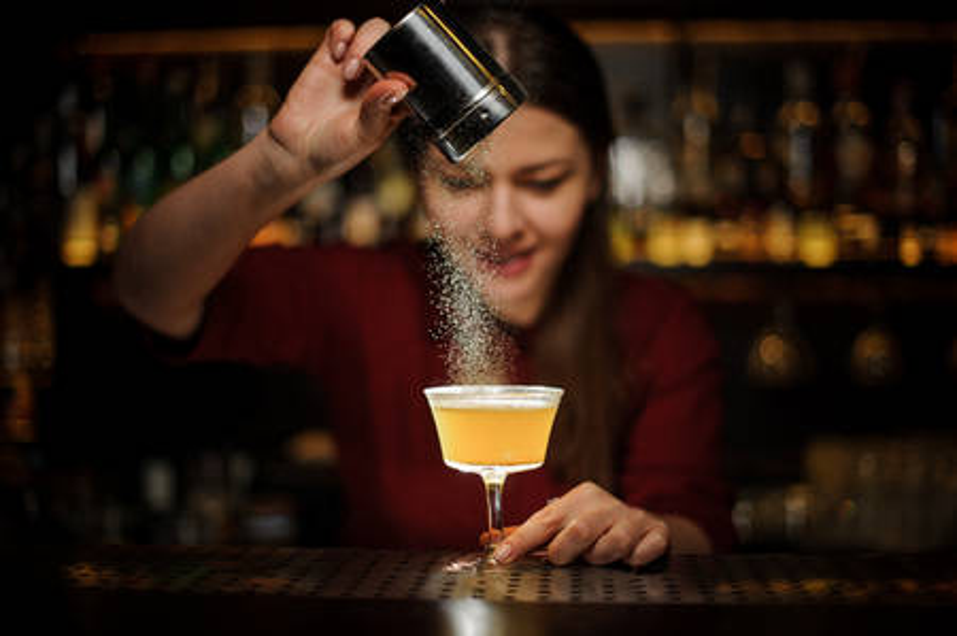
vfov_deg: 26.9
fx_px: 1328
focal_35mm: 50
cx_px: 478
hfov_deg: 39.6
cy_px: 318
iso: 125
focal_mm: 50
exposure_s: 1/160
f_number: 1.6
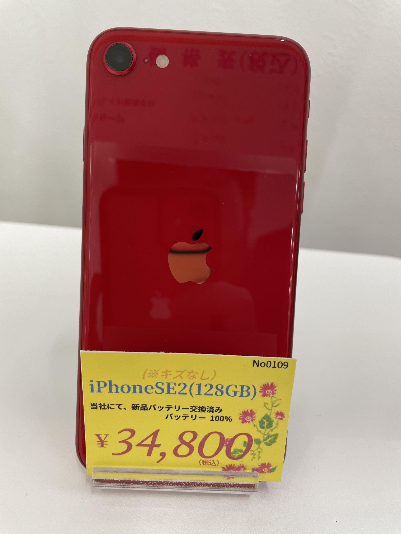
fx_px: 402
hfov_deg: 53.1
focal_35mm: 26
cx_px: 200
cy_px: 267
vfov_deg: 67.3
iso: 80
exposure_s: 1/120
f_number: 1.6
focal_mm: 4.2
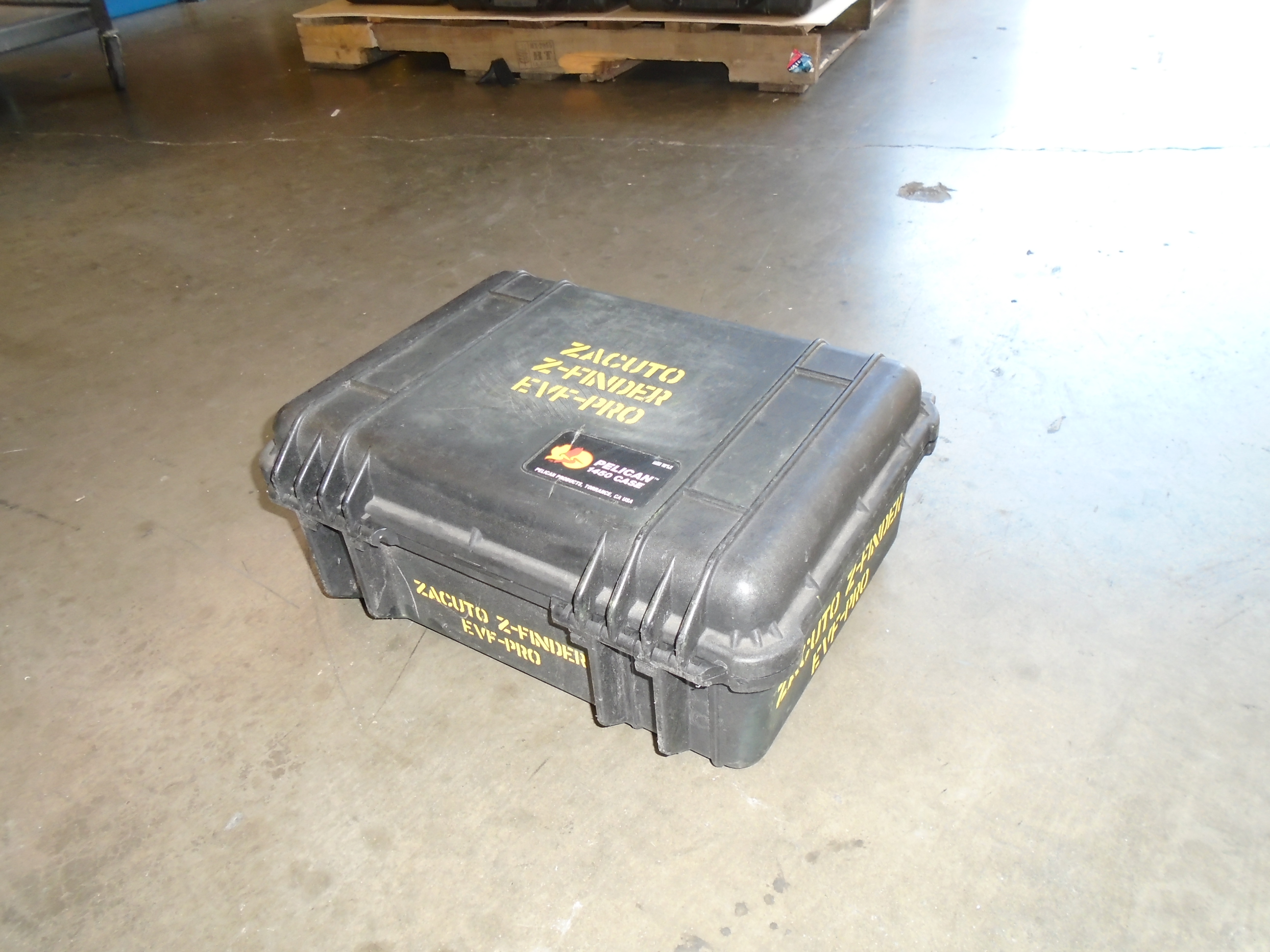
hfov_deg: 67.3
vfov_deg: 53.1
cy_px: 476
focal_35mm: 26
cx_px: 635
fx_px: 954
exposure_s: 1/50
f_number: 3.2
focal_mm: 4.6
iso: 200
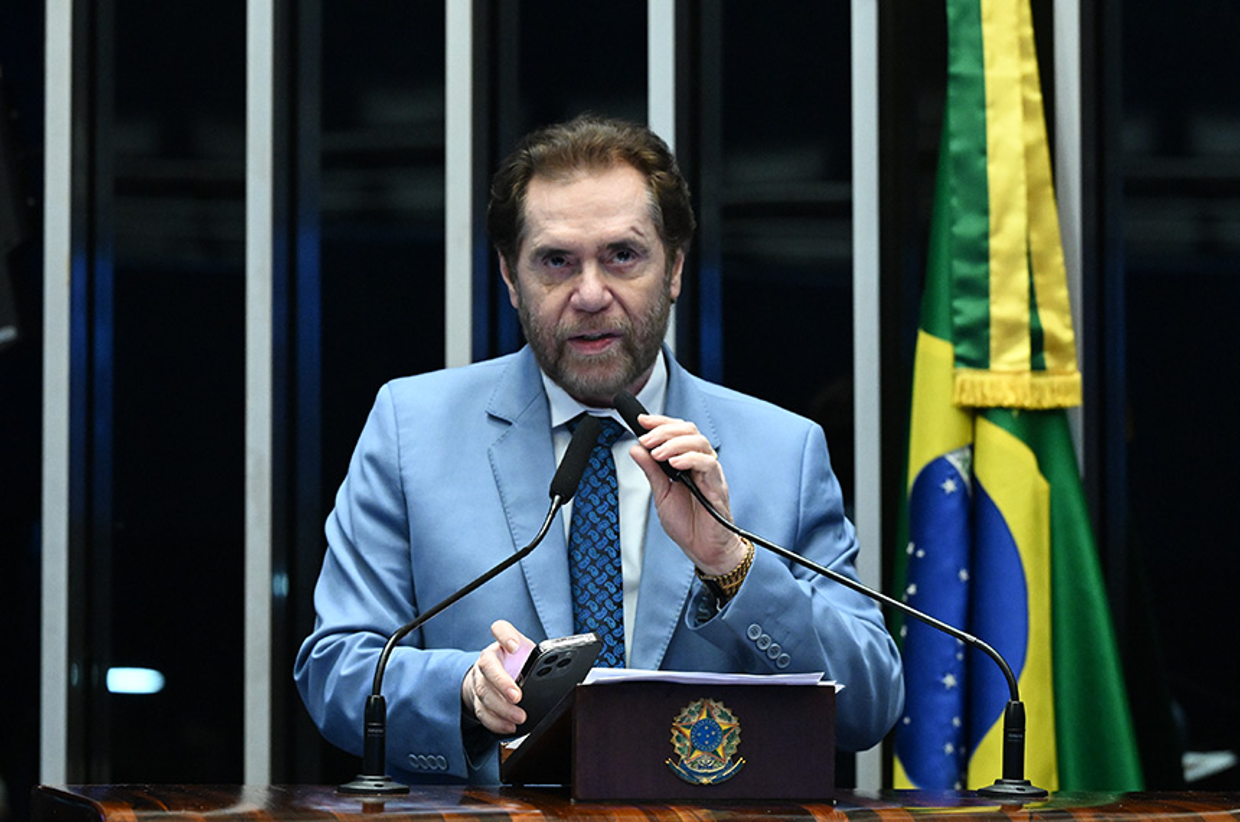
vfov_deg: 13.0
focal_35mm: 105
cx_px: 620
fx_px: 3610
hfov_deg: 19.5
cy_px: 411
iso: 5000
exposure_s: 1/160
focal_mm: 105
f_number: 4
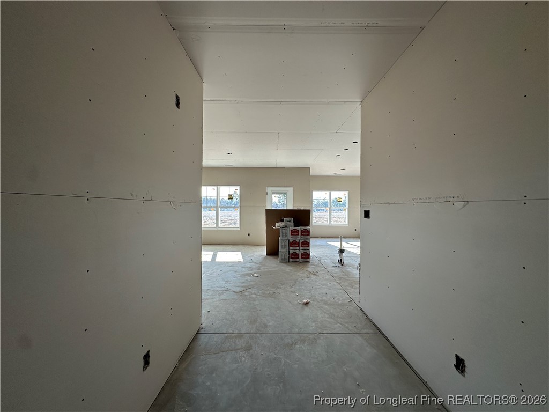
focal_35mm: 14
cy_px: 206
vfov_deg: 85.7
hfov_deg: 102.1
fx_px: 222
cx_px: 274
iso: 40
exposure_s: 1/172
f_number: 2.2
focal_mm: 2.22
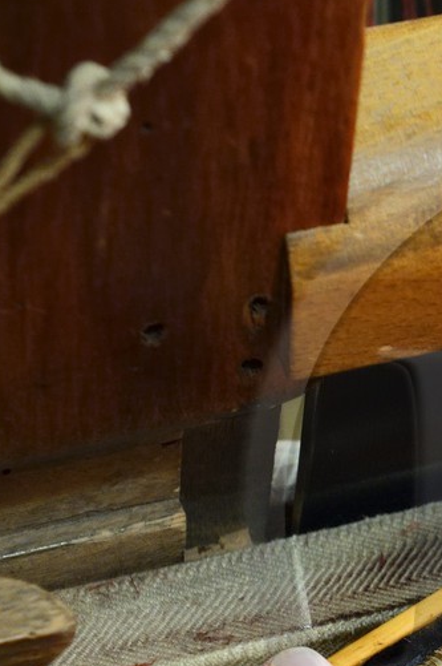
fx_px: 3303
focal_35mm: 179
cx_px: 652
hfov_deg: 7.5
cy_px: 514
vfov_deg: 11.5
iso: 1600
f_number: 5
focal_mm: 56
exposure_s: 1/15
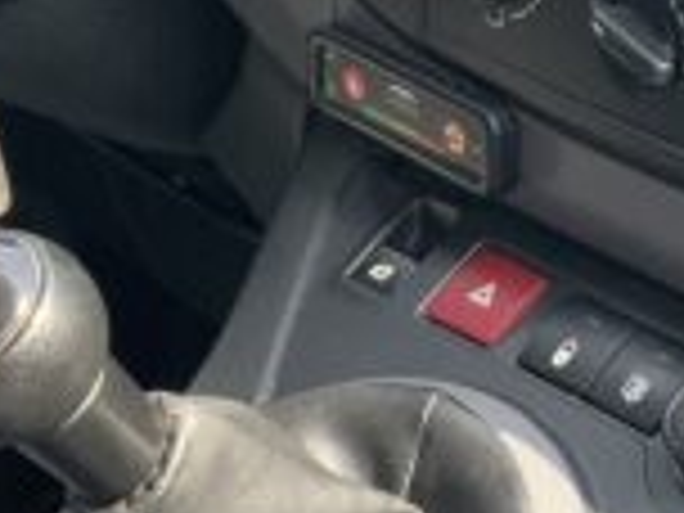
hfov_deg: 12.6
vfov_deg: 9.7
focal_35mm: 153
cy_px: 45
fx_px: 3023
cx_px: 810
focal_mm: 3
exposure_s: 1/169
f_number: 1.8
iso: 16
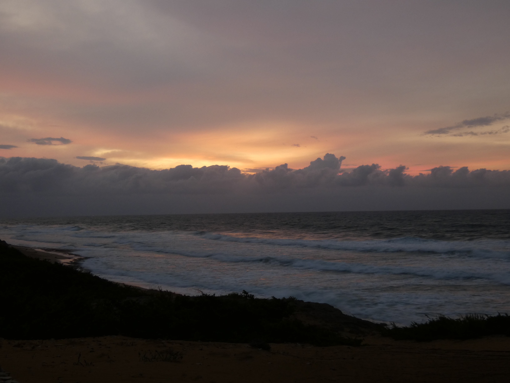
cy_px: 192
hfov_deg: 41.2
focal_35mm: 46
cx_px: 255
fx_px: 678
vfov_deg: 31.5
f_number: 3.8
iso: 125
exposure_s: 1/4
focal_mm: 8.2
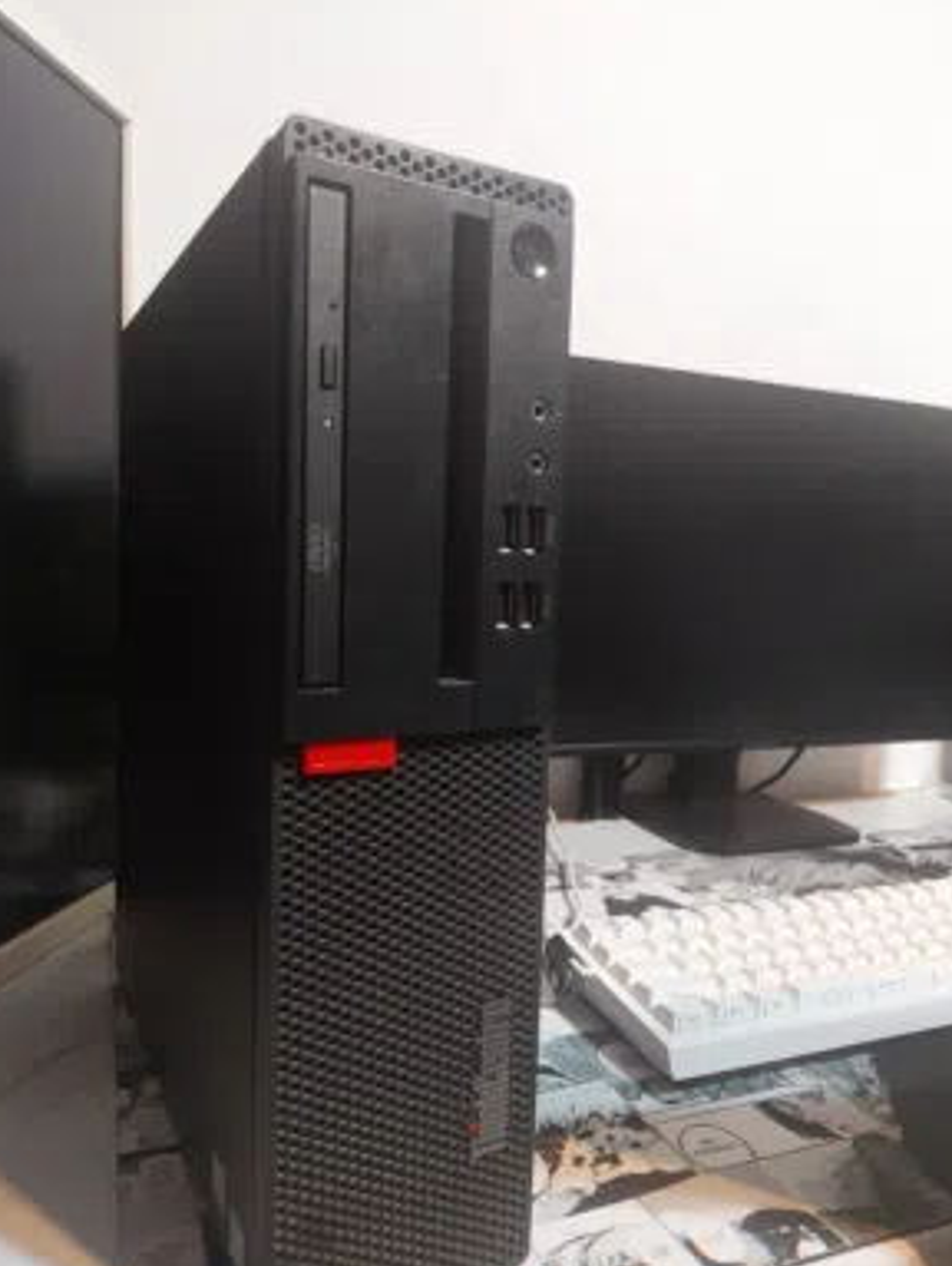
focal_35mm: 24
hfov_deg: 56.9
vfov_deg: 71.5
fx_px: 879
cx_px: 476
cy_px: 621
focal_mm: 5.06
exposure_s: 1/33.3
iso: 500
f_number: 1.8
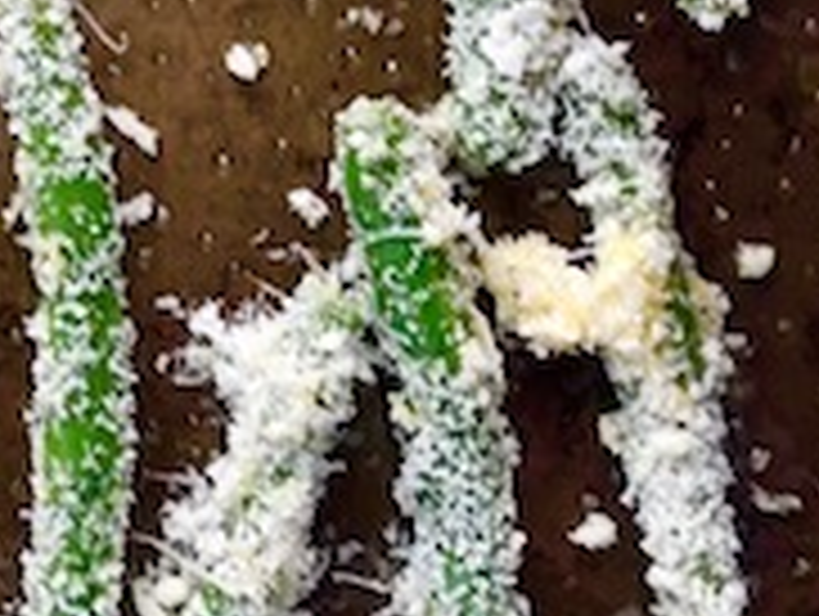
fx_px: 2914
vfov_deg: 11.9
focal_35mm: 123
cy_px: -45
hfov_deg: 14.8
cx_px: -446
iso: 25
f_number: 1.8
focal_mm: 3.99
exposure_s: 1/60
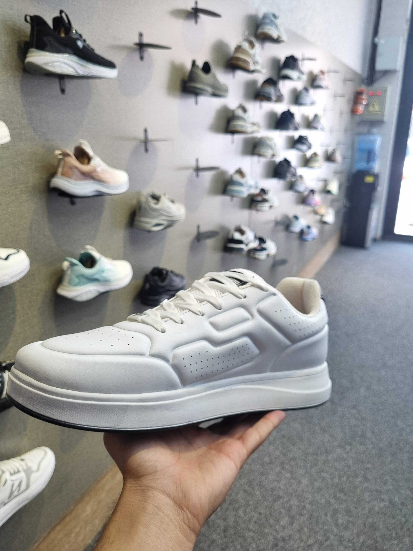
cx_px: 206
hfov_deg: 53.1
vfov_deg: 67.3
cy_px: 276
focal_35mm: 26
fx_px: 414
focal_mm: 5.4
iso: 50
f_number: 1.8
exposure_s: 1/120
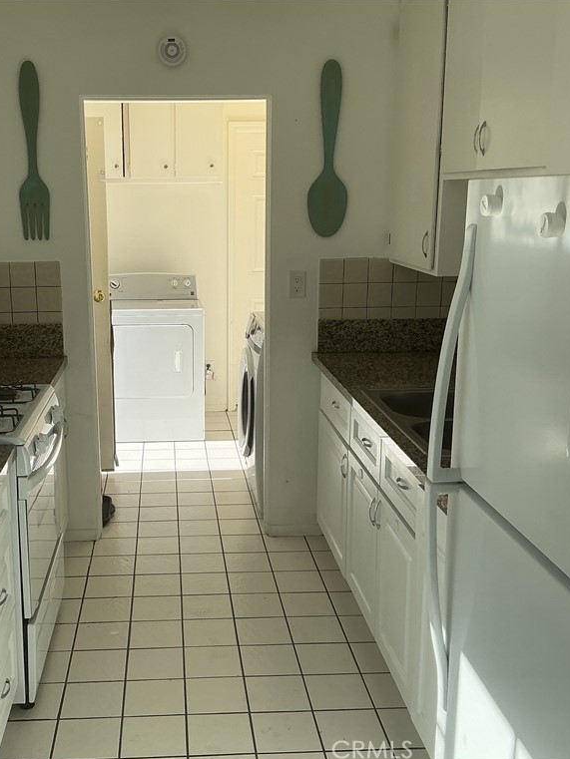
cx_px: 199
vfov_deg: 47.9
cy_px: 381
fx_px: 856
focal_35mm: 39
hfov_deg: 36.5
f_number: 1.8
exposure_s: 1/568
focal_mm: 3
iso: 25
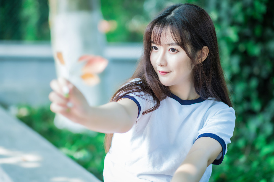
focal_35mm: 84
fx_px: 639
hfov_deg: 24.2
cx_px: 137
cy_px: 91
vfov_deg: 16.2
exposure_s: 1/1000
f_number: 1.2
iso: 250
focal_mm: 56
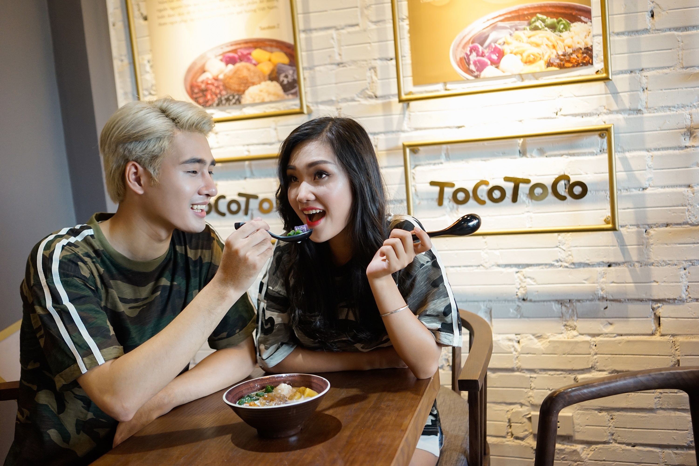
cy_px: 233
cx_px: 350
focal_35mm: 35
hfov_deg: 54.4
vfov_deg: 37.9
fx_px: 680
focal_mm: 35
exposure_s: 1/125
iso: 1000
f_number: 2.8
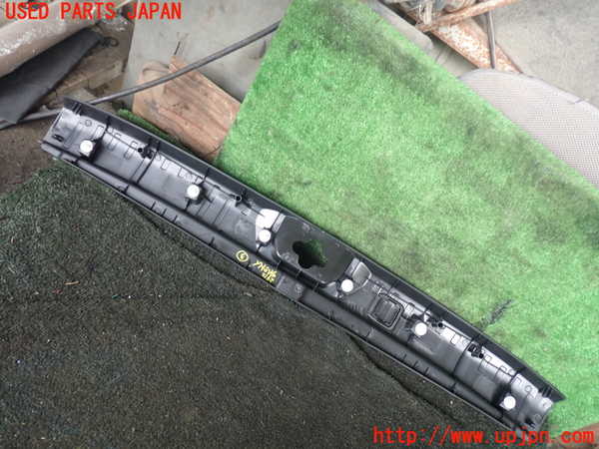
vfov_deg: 46.8
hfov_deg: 60.0
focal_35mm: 30
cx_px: 300
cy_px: 224
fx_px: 519
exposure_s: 1/40
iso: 200
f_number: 2.3
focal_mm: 5.4
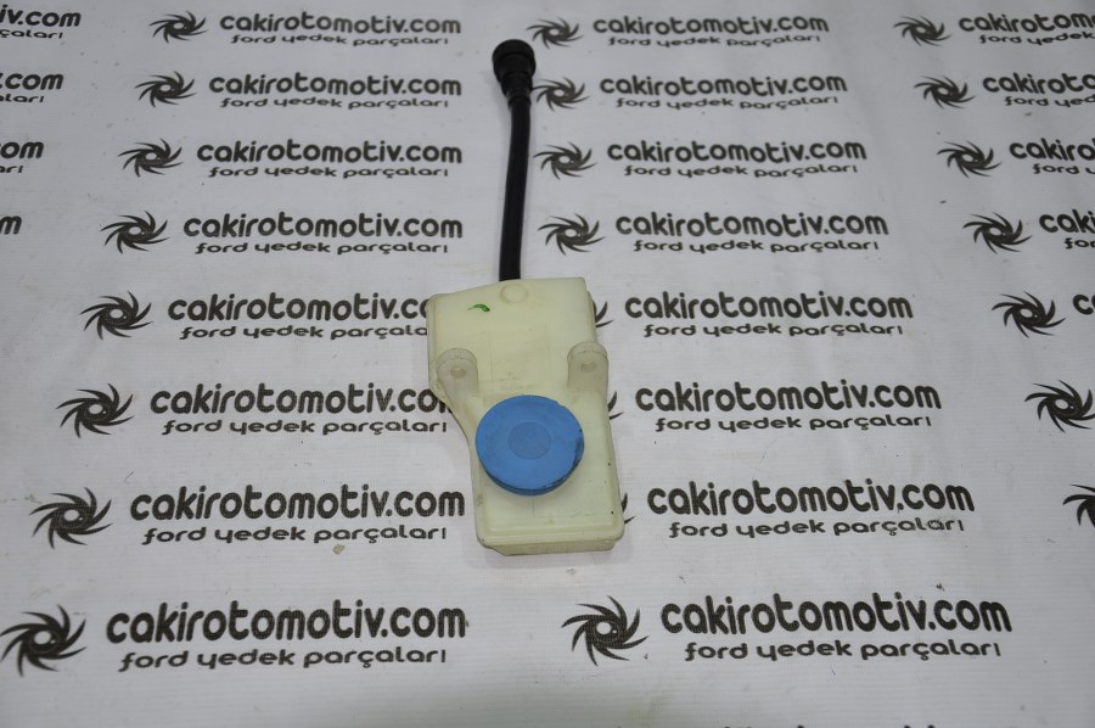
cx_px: 548
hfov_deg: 37.9
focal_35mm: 52
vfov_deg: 25.7
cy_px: 364
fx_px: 1595
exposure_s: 1/100
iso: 200
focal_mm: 35
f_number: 4.5
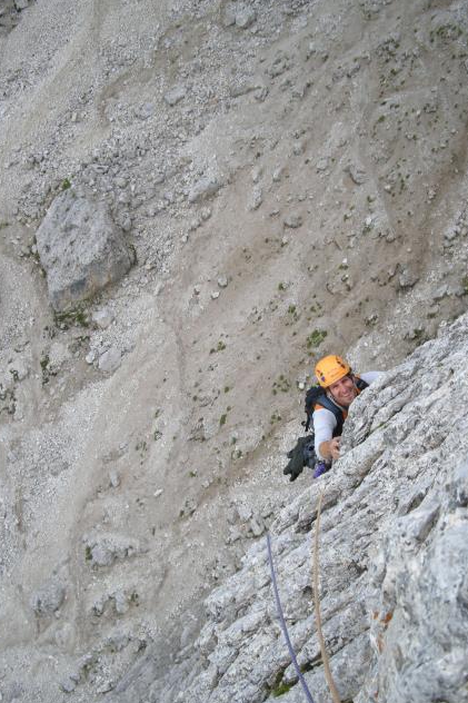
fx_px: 761
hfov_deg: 34.2
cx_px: 236
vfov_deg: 49.6
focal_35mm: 39
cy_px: 353
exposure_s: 1/256
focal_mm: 7.9
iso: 64
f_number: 2.8
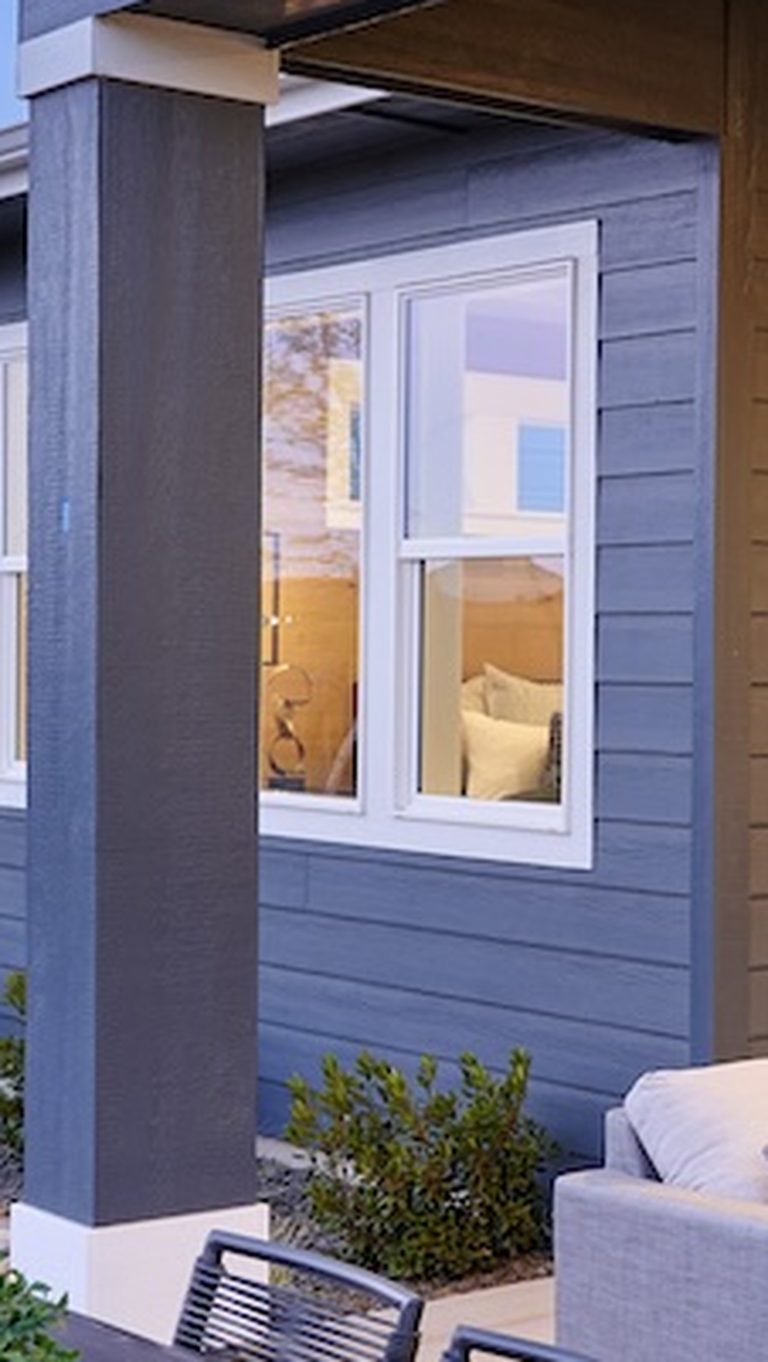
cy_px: 708
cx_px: 1288
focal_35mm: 72
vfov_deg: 29.3
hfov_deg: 15.0
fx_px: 2603
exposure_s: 1/5
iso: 800
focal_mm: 24
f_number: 6.3
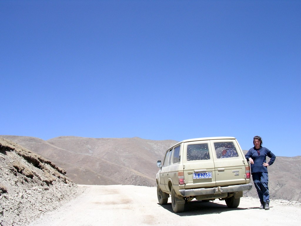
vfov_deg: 37.7
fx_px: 330
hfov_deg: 49.0
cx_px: 150
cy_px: 113
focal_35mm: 38
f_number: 5.6
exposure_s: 1/199
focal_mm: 5.8
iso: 100
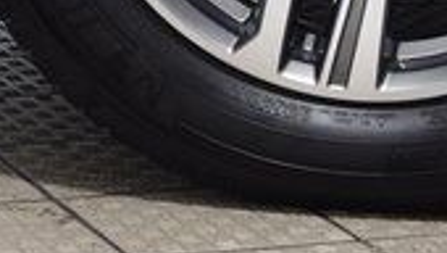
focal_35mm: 248
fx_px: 2942
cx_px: 371
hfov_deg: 8.7
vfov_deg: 4.8
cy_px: -228
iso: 720
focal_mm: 42
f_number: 6.3
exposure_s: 1/15
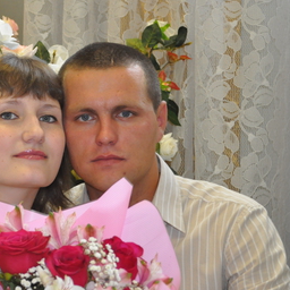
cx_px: 5
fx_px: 986
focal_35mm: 104
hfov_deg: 16.4
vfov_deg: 16.7
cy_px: 157
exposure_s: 1/60
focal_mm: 38
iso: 1100
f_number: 5
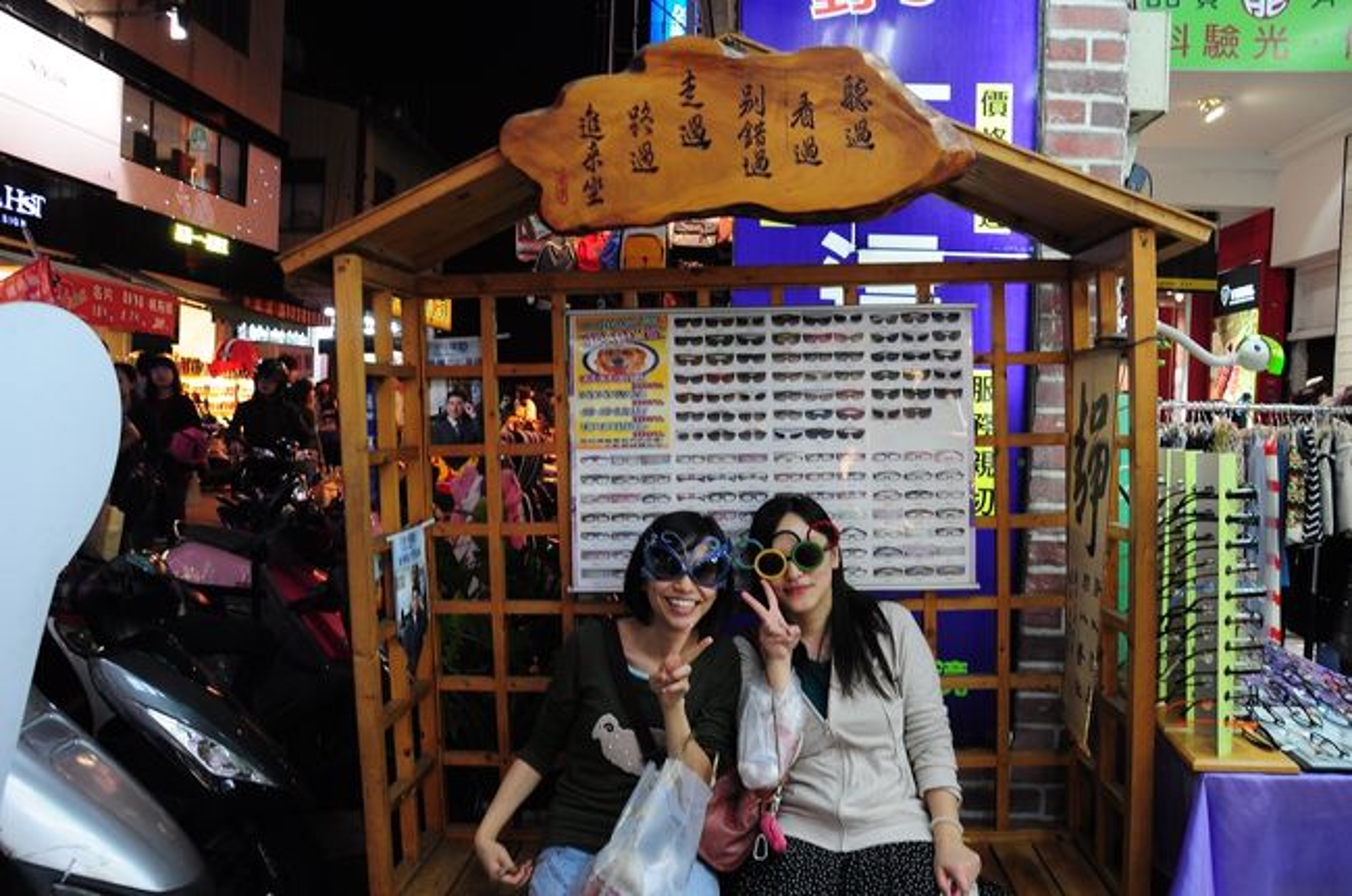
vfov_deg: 47.8
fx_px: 1012
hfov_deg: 67.5
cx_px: 676
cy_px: 448
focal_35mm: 27
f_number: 5
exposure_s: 1/25
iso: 400
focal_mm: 18
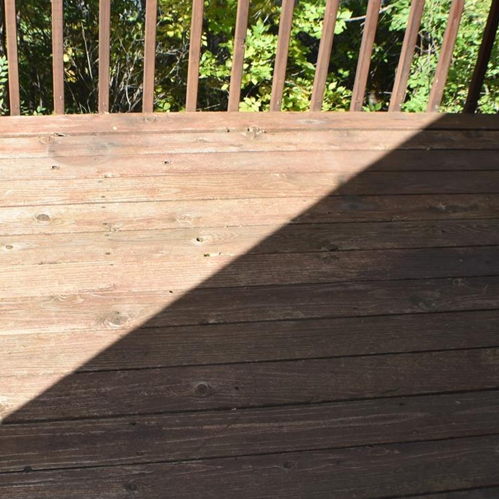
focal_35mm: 70
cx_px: 181
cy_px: 322
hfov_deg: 24.6
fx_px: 1141
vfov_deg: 24.6
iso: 100
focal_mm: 25
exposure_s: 1/160
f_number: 6.3
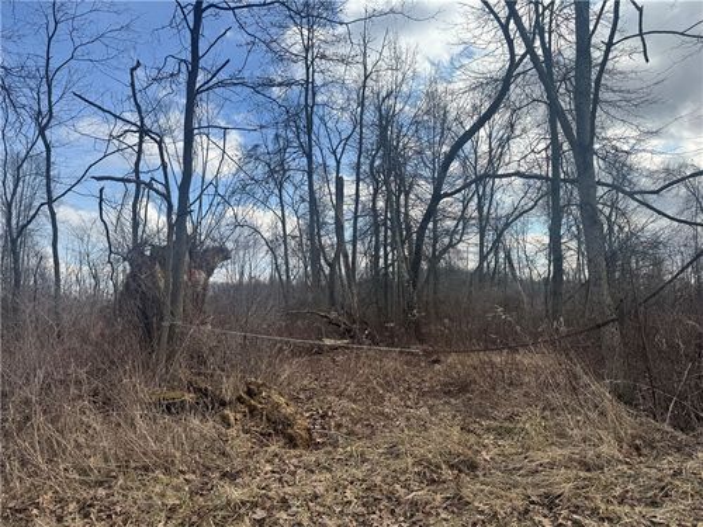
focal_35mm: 24
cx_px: 352
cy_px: 264
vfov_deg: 56.8
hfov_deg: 71.6
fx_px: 487
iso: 80
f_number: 1.78
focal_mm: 6.76
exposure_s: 1/4049
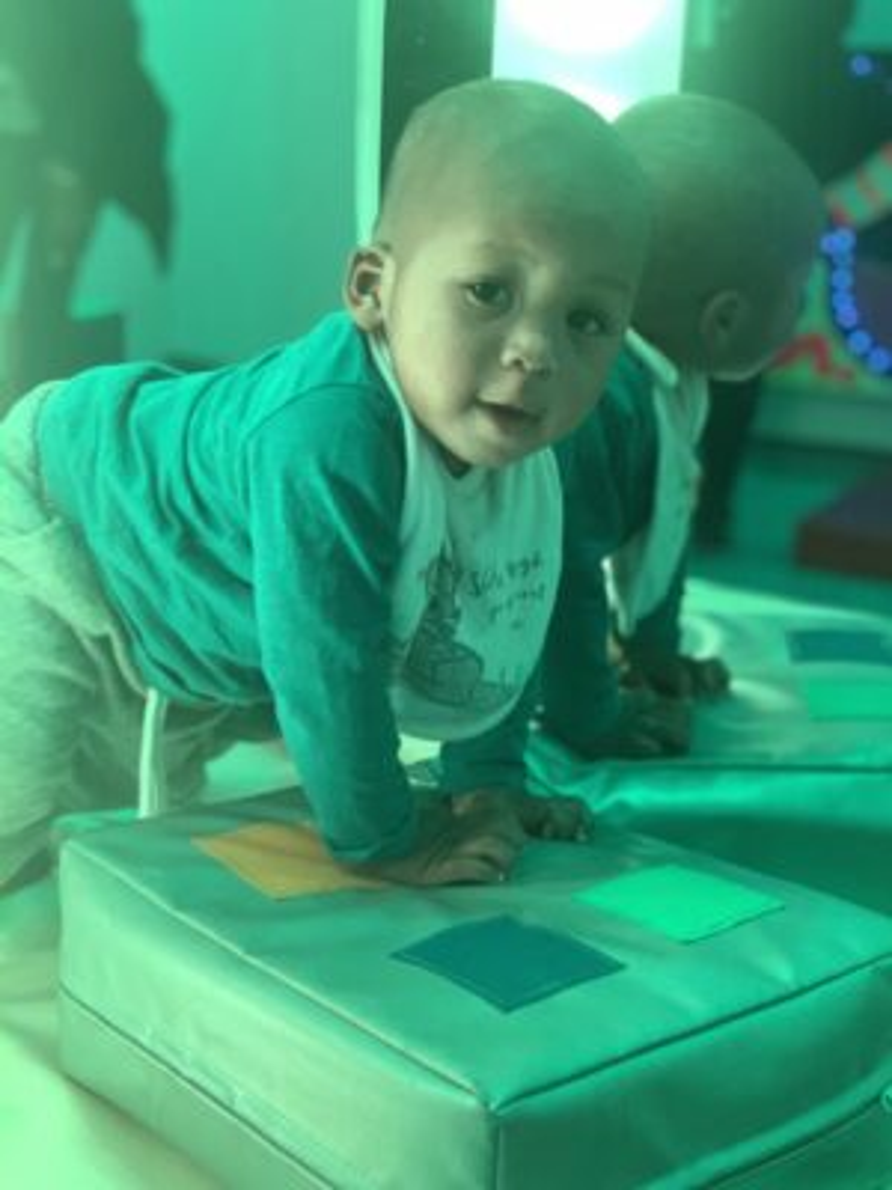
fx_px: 1787
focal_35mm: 52
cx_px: 446
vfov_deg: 36.8
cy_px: 595
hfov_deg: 28.0
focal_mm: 6
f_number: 2.4
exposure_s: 1/57
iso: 320
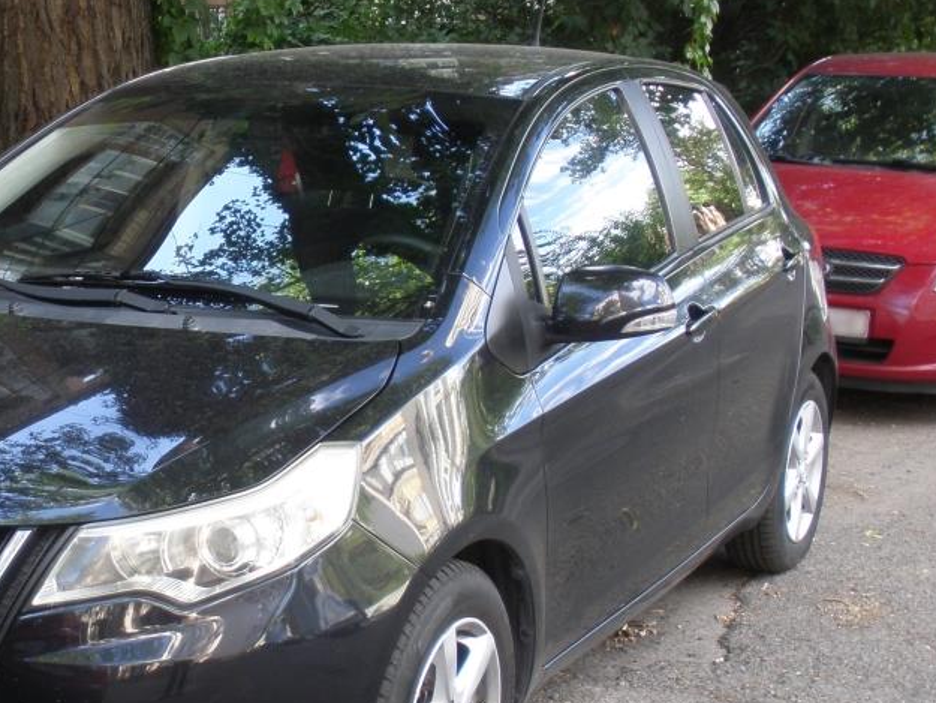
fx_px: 1596
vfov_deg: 24.7
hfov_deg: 32.0
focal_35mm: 59
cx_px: 210
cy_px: 448
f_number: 3.5
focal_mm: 6.3
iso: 64
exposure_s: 1/30
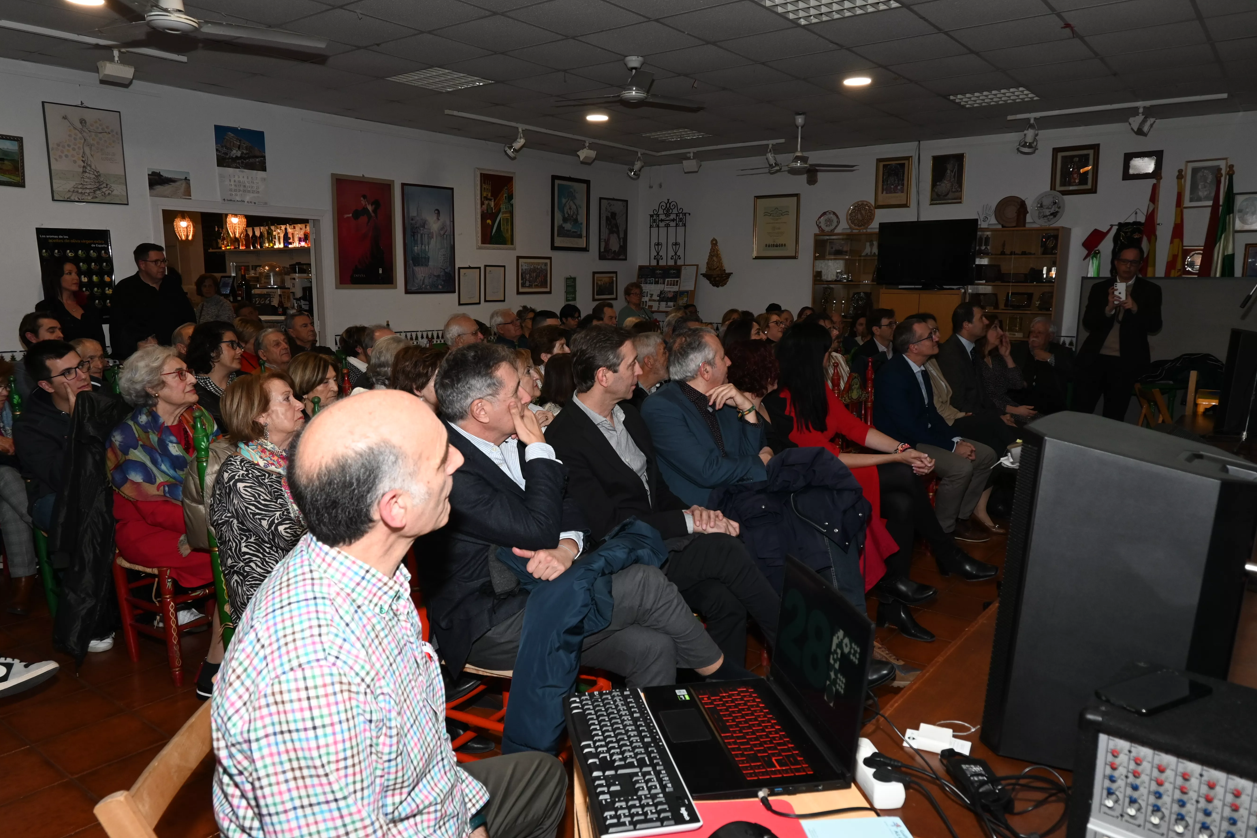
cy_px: 436
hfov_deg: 71.5
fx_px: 873
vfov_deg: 51.3
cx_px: 611
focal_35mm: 25
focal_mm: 16
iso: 400
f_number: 5.6
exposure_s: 1/60
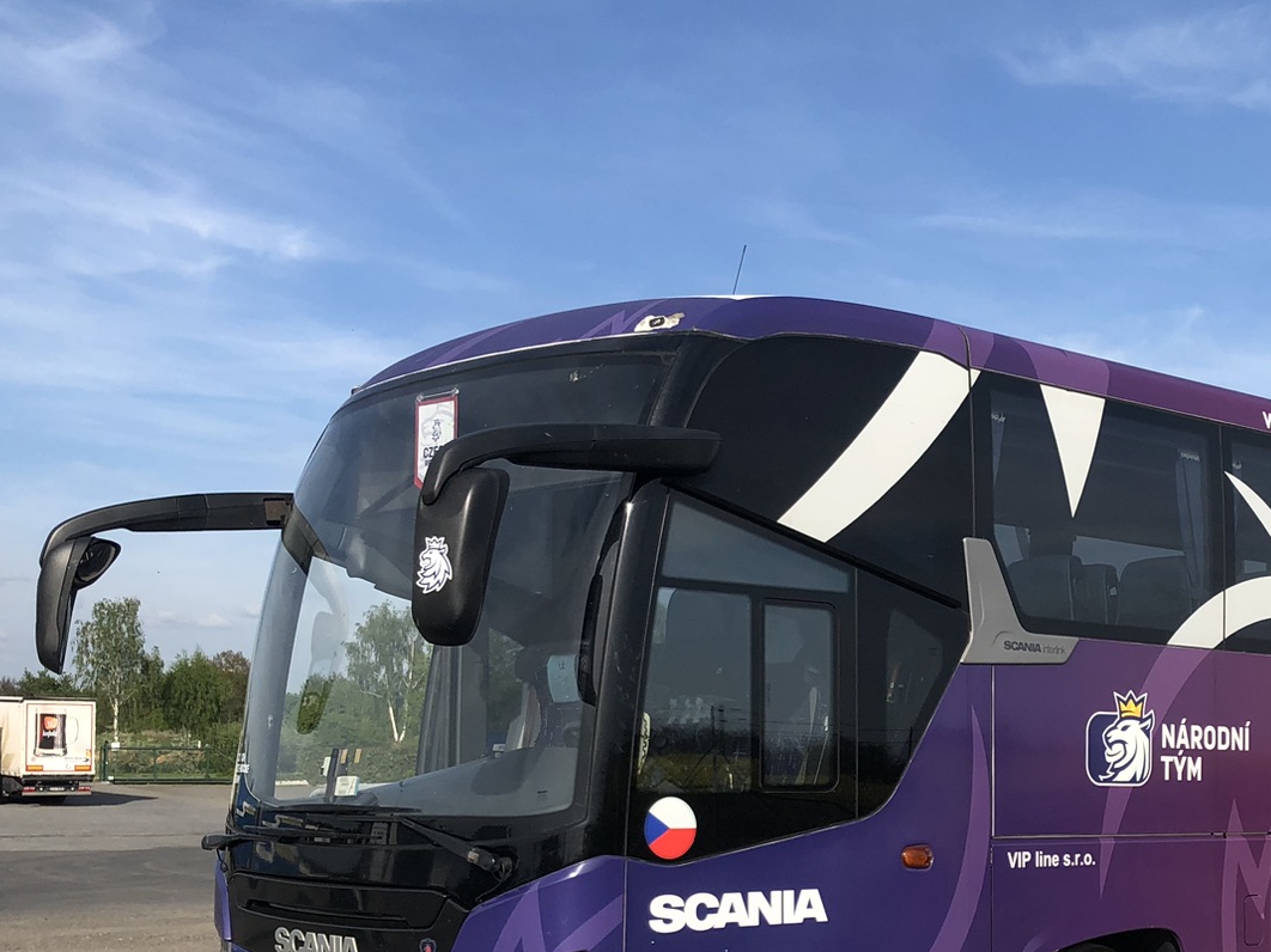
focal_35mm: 54
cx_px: 993
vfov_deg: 26.6
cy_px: 737
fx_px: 1982
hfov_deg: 34.6
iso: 20
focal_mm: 3.99
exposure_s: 1/1845
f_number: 1.8
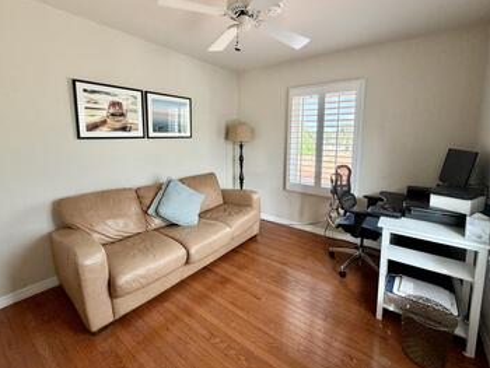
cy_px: 162
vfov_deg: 77.9
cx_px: 256
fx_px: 227
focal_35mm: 16
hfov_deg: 94.4
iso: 200
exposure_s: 1/121
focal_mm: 2.22
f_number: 2.2
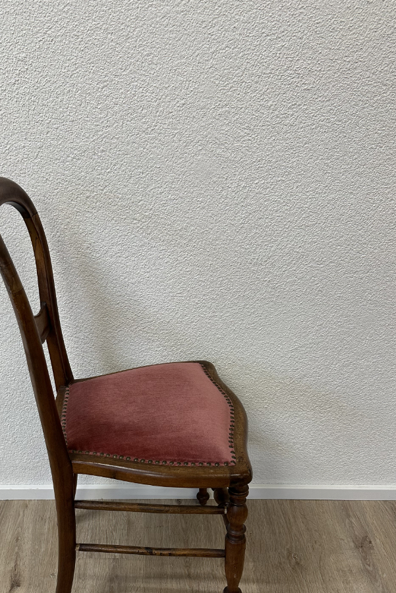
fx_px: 594
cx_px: 141
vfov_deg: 51.9
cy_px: 404
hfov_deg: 36.6
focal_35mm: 36
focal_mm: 6.9
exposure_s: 1/100
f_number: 1.8
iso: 125
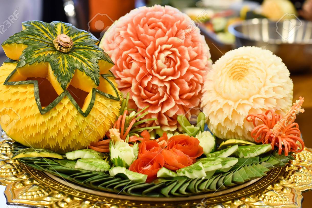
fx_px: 693
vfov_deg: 17.1
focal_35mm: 80
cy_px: 110
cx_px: 146
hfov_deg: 25.4
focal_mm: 50
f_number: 4.5
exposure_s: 1/80
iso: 800
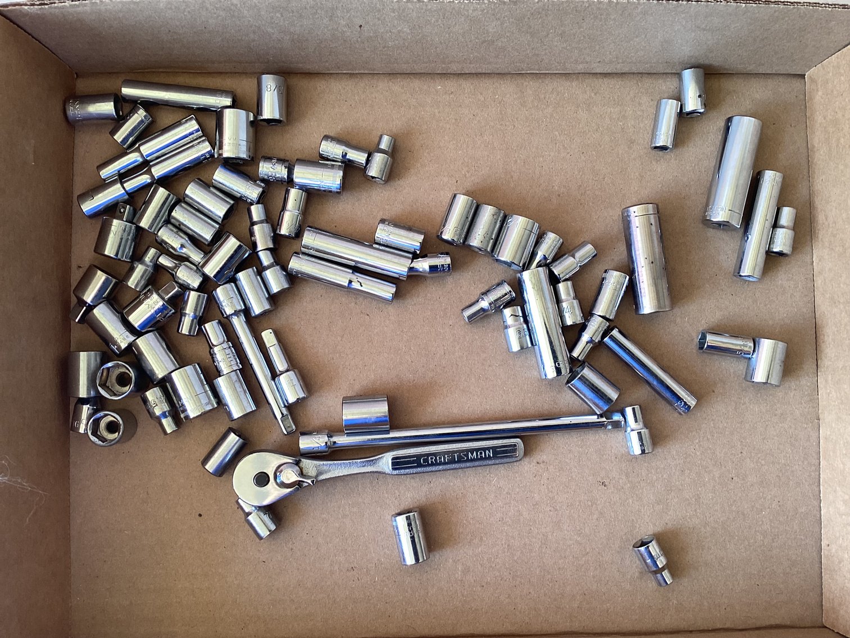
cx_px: 425
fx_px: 761
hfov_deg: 58.3
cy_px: 319
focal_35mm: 31
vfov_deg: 45.4
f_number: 2.4
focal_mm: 3.3
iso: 64
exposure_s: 1/60
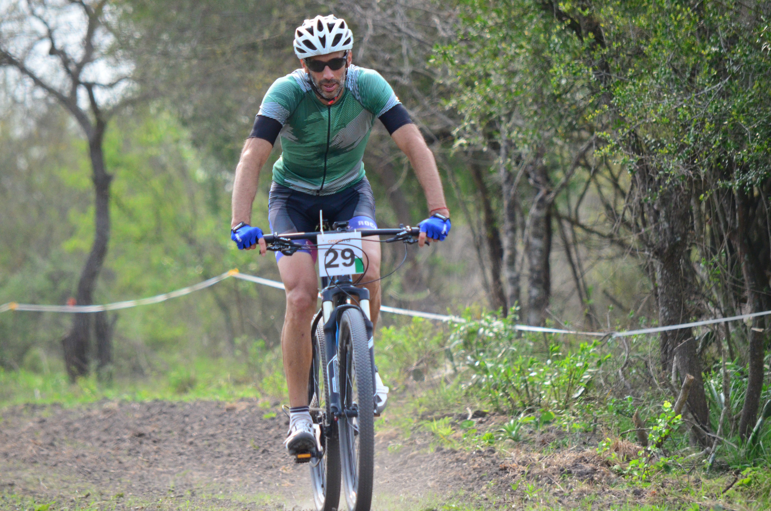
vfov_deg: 3.0
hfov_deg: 4.6
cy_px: 256
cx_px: 386
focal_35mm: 450
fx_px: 9618
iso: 2000
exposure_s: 1/4000
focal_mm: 300
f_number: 5.6
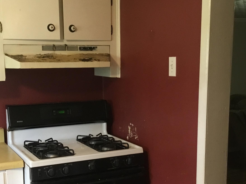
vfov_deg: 27.3
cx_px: 118
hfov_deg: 36.2
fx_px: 377
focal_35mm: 53
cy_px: 124
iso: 200
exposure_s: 1/17
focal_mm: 3.3
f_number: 2.4
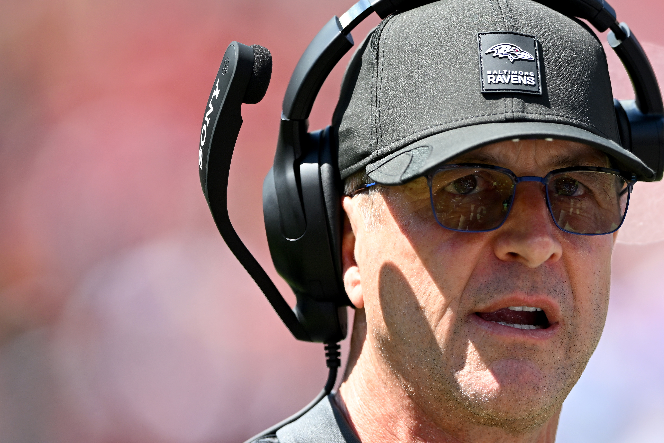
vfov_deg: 2.0
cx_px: 514
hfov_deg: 3.0
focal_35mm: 698
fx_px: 12873
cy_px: 308
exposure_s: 1/2000
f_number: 2.8
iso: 320
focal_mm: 400
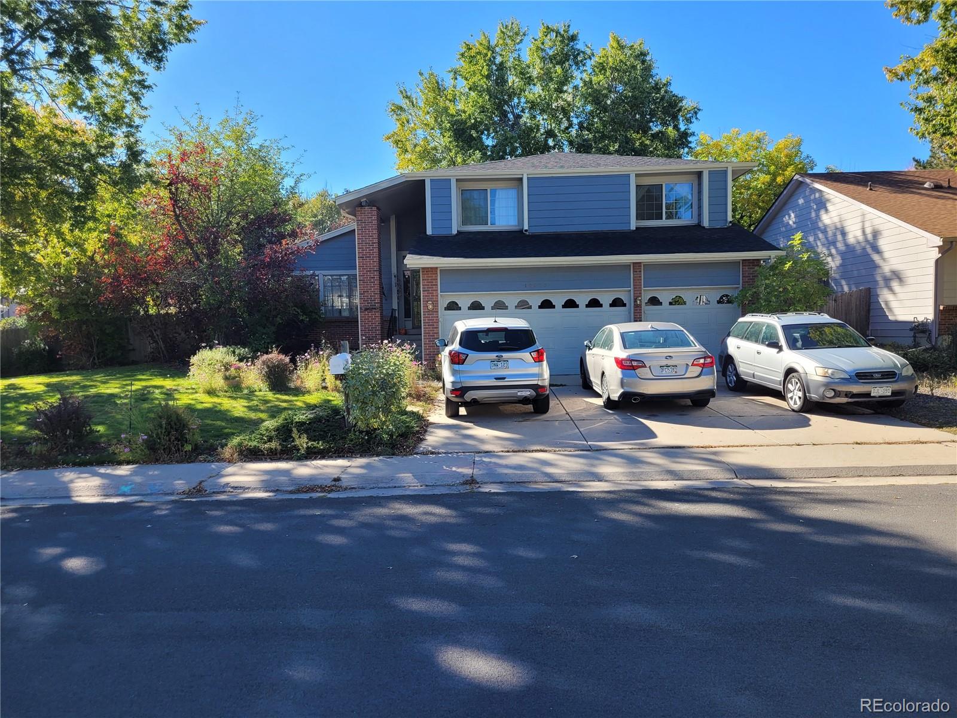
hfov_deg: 67.3
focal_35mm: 26
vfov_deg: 53.1
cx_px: 478
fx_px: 719
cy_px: 359
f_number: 1.8
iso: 40
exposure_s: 1/876
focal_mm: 5.4
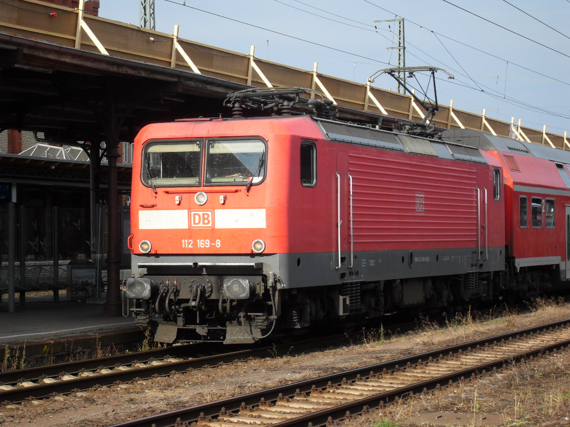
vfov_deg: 14.5
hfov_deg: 19.3
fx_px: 1680
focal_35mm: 102
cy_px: 214
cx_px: 285
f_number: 5.2
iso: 80
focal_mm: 18.1
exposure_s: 1/350
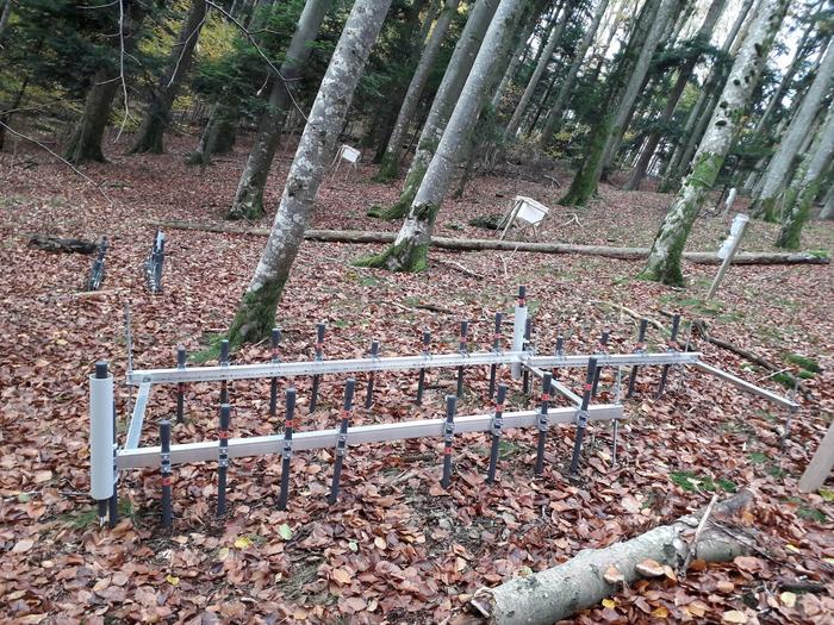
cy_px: 312
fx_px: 651
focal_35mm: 27
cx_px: 417
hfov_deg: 65.3
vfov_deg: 51.4
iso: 80
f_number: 1.9
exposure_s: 1/100
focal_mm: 3.6
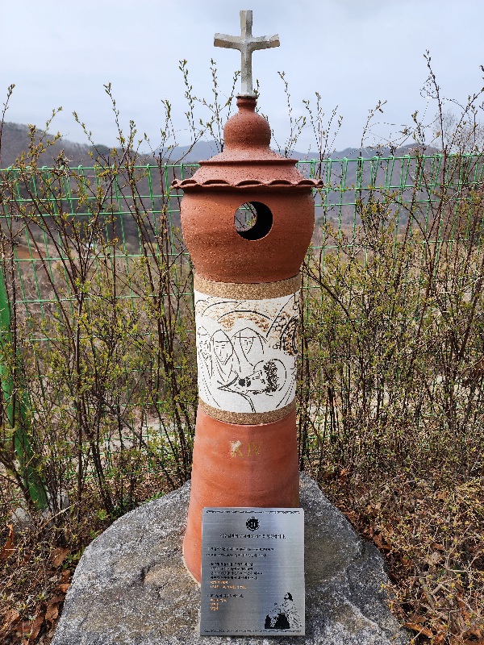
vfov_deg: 73.9
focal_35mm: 23
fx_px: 429
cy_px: 322
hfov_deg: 58.9
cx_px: 242
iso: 12
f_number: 1.8
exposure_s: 1/769
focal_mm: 6.4
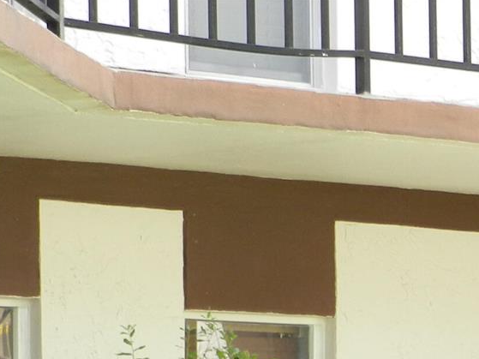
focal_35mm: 249
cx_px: 801
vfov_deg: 5.9
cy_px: 654
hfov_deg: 7.7
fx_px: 3445
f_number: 4.7
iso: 160
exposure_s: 1/100
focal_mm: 12.1
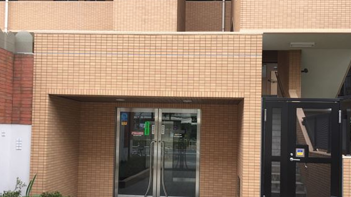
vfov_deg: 32.6
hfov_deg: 55.2
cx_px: 187
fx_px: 335
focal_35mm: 36
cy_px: 127
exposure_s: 1/141
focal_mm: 4.15
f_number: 2.2
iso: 32
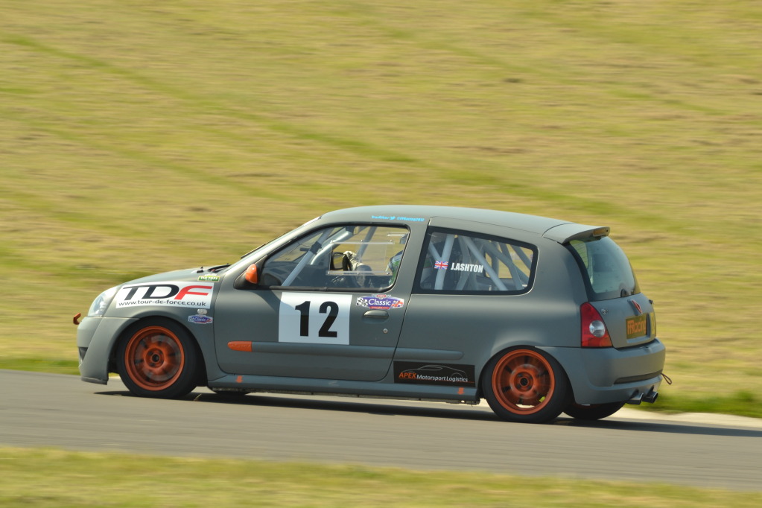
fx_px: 6984
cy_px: 254
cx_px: 381
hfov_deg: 6.2
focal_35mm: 330
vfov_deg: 4.2
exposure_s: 1/160
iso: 200
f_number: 13
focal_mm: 220
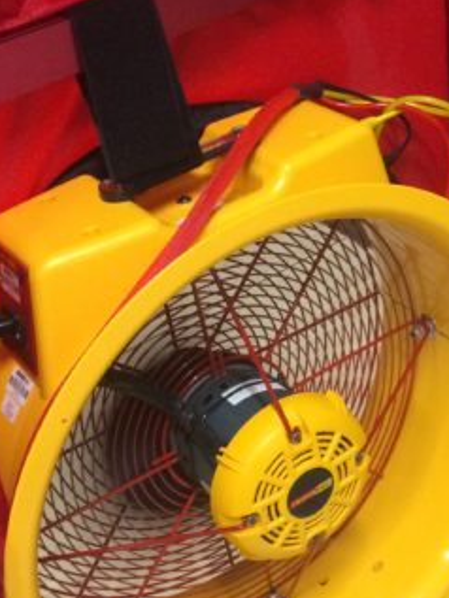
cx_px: 297
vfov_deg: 30.1
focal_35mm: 64
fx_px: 1106
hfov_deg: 22.9
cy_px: 381
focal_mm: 4.15
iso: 320
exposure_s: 1/30
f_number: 2.2
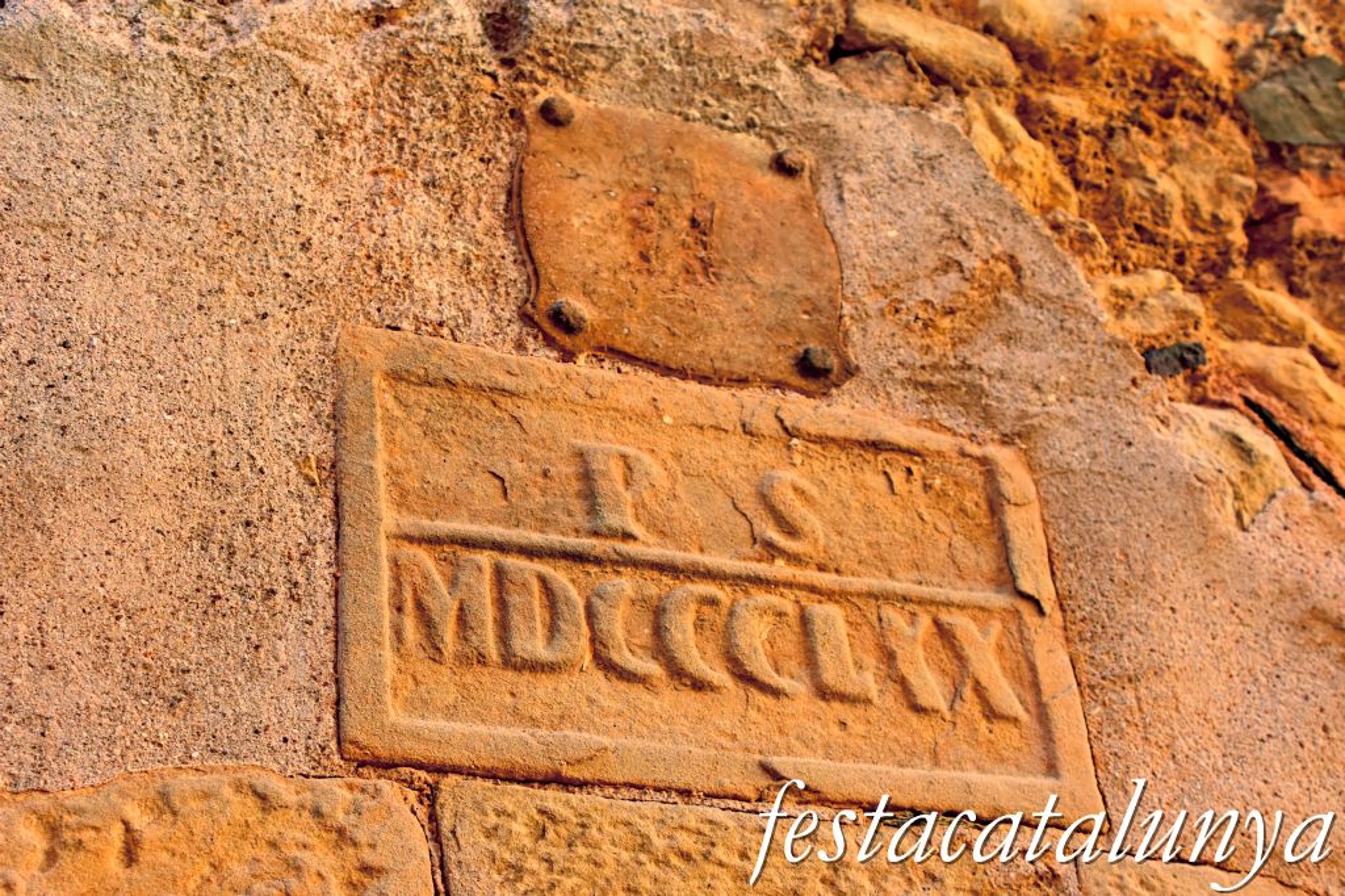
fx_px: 2801
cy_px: 448
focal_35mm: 75
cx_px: 672
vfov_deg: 18.2
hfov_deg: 27.0
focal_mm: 50
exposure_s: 1/200
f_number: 7.1
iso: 500
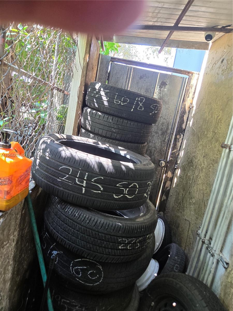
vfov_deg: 73.9
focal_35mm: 23
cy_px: 156
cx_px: 116
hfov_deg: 58.9
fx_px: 206
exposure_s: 1/120
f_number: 1.8
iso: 125
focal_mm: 5.4
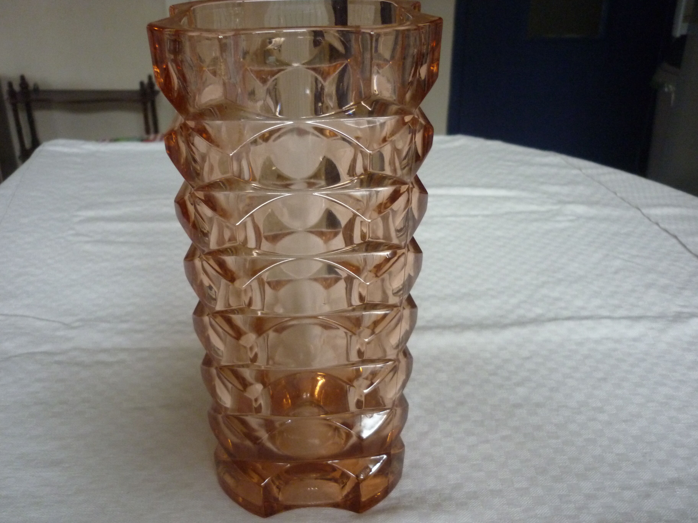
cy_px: 262
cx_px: 349
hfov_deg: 55.4
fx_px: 665
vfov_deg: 42.9
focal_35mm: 33
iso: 400
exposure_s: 1/25
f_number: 2.8
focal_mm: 5.5
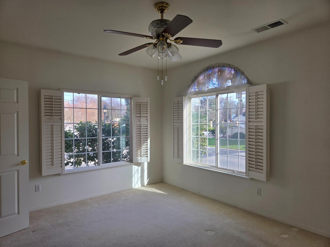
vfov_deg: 58.9
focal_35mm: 23
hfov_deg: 73.9
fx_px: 219
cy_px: 124
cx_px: 165
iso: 80
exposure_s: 1/866
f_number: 1.8
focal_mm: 5.4
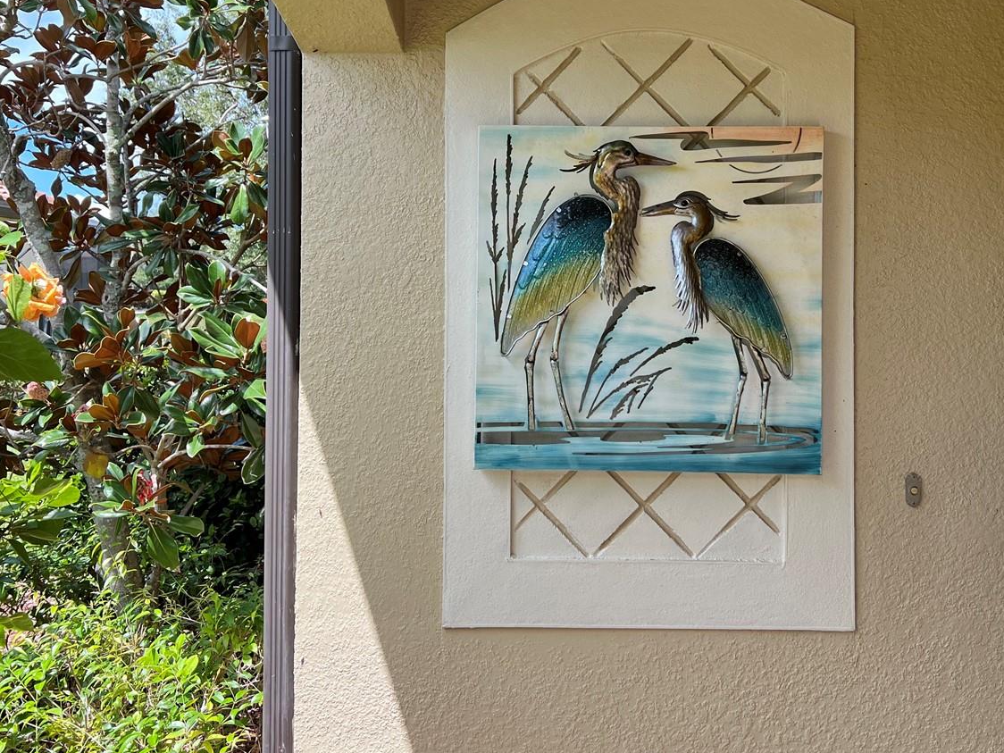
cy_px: 253
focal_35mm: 37
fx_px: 1073
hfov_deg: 49.8
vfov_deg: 38.2
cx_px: 600
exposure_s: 1/873
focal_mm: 5.7
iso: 50
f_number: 1.5
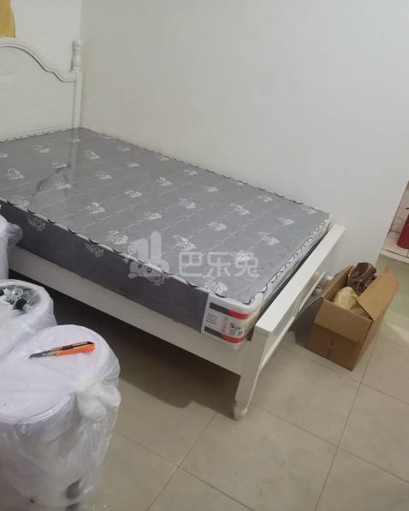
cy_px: 255
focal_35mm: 34
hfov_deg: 43.4
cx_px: 192
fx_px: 514
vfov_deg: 52.8
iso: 400
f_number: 1.8
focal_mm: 5.5
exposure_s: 1/25
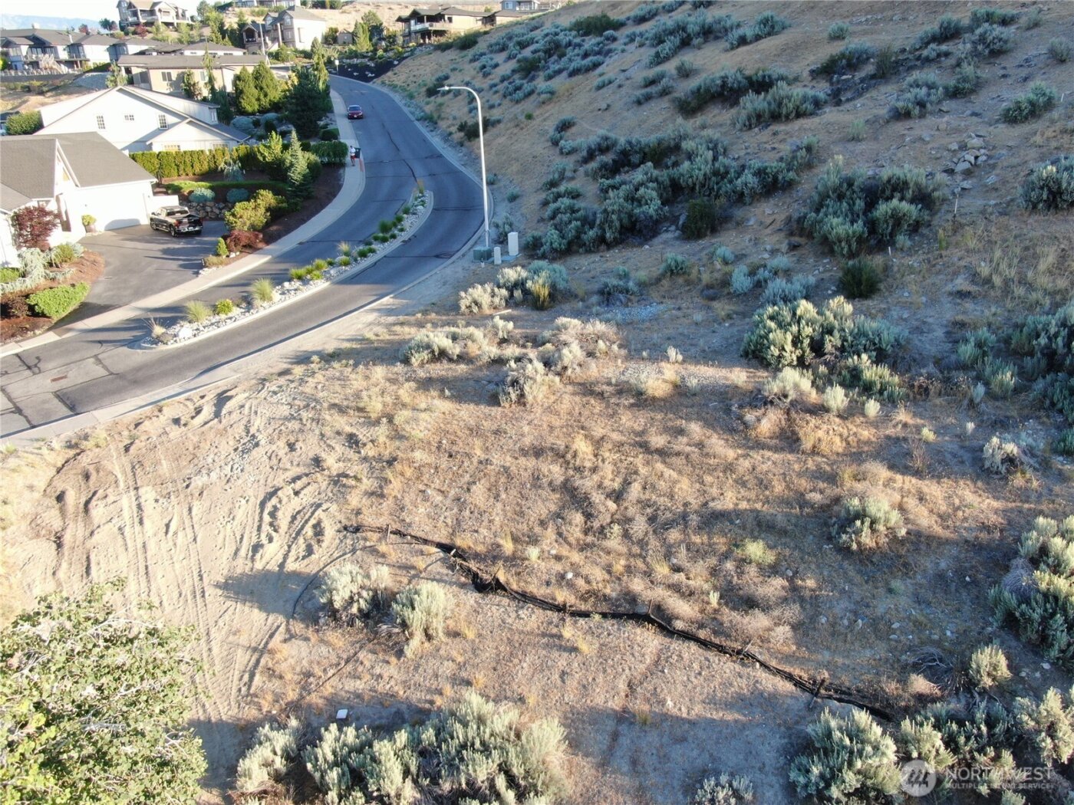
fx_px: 745
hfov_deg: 71.6
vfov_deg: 56.8
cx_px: 537
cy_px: 402
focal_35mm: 24
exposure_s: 1/240
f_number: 2.8
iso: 100
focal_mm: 4.39
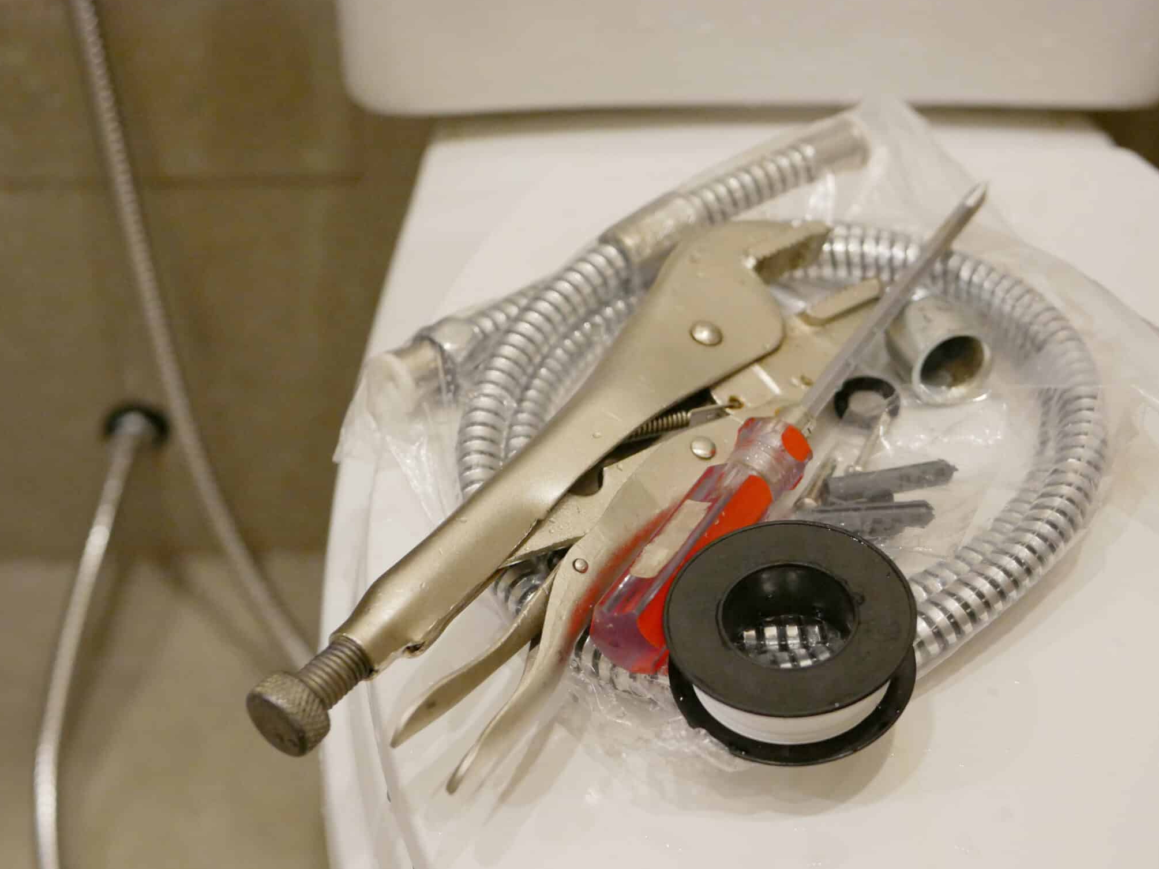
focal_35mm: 51
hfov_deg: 37.5
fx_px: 1708
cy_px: 435
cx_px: 576
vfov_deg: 28.6
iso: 2000
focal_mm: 25
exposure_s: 1/125
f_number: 2.8
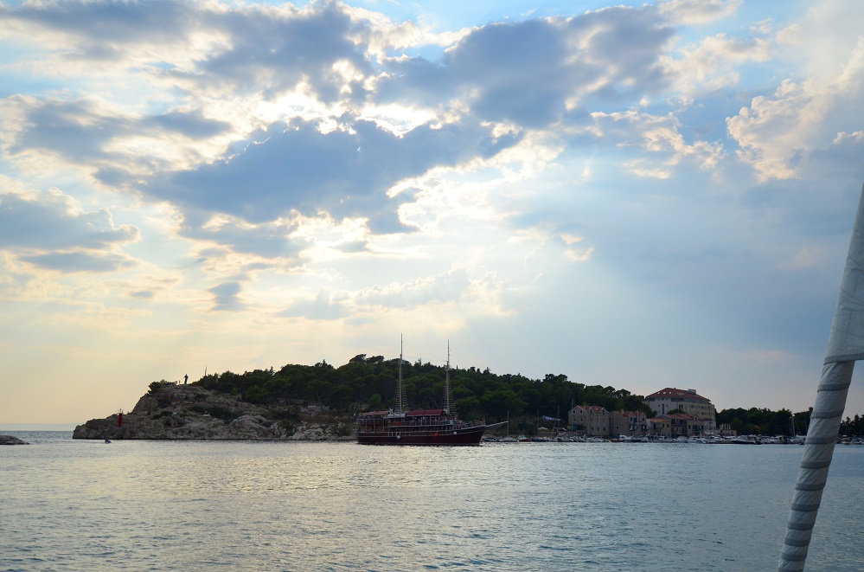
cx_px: 432
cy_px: 286
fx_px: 862
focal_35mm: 36
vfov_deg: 36.7
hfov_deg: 53.2
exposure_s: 1/8000
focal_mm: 24
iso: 560
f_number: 4
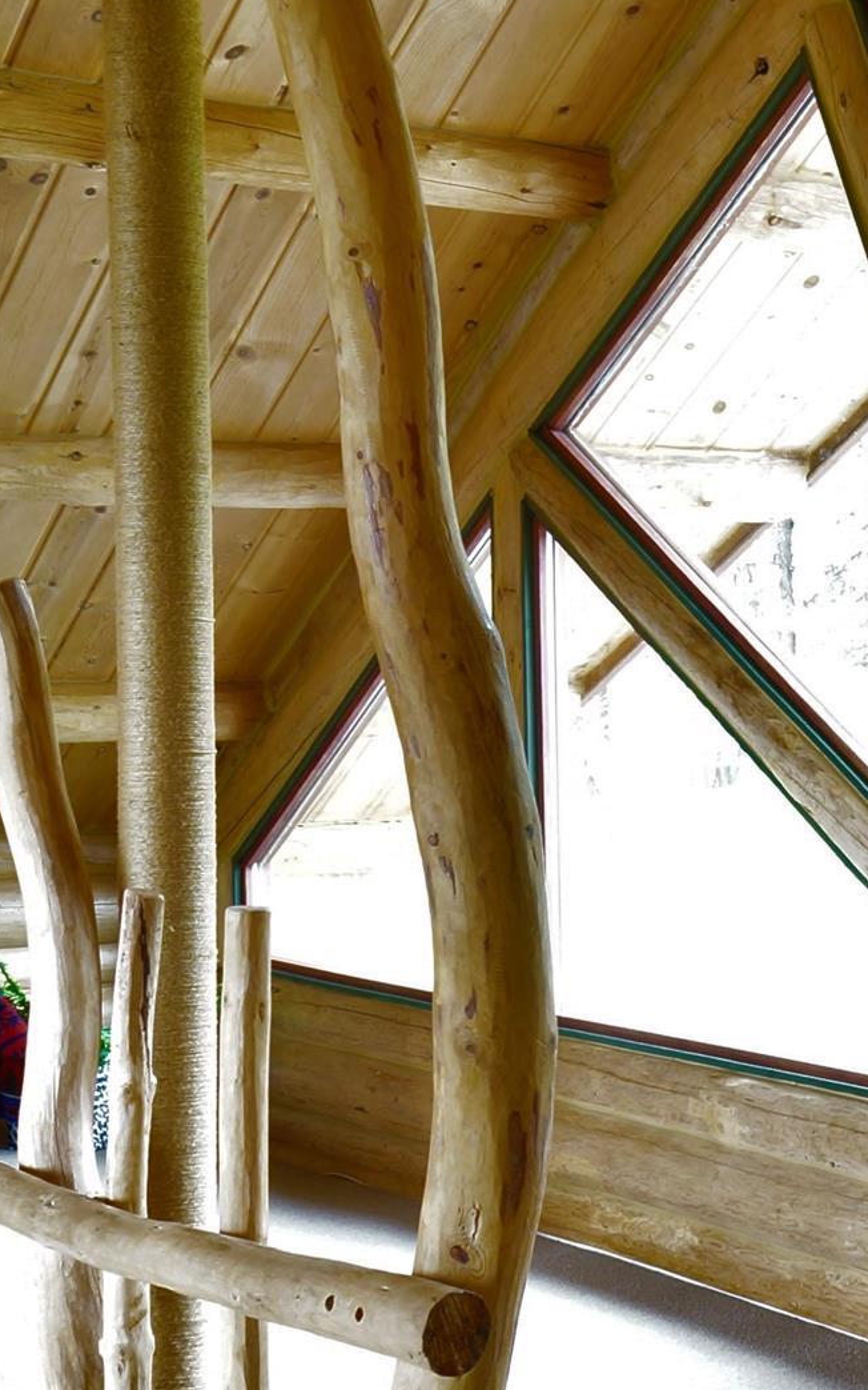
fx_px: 2725
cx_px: 1337
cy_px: 752
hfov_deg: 16.4
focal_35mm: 72
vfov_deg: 28.6
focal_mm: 16
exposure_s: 1
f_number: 9
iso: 200
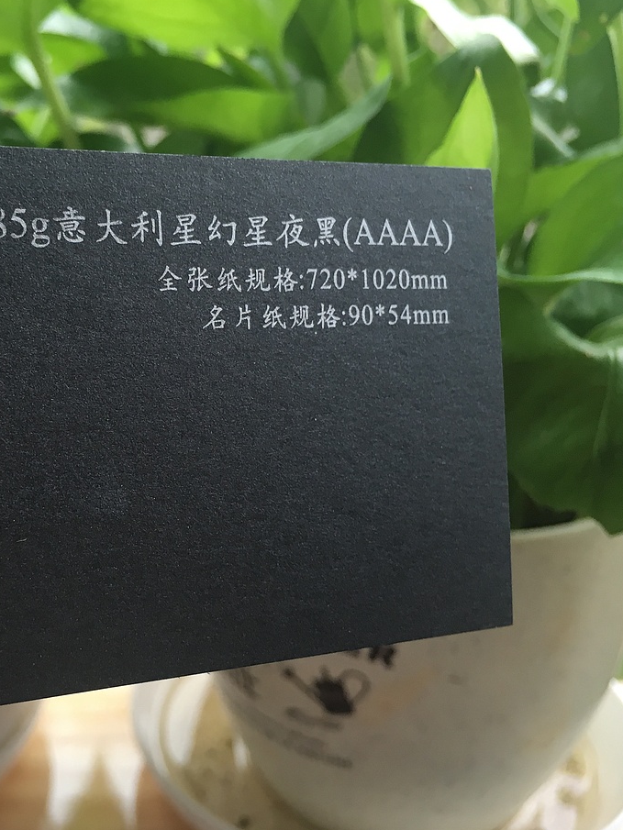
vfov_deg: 45.8
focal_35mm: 41
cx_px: 108
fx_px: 984
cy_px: 417
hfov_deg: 33.9
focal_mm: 4.15
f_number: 2.2
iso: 64
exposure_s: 1/33
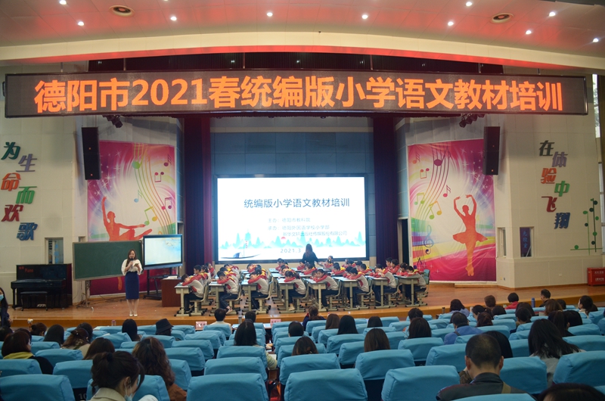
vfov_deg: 47.7
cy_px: 200
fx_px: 453
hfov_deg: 67.5
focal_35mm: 27
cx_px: 302
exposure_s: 1/60
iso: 640
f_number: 4
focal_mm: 18
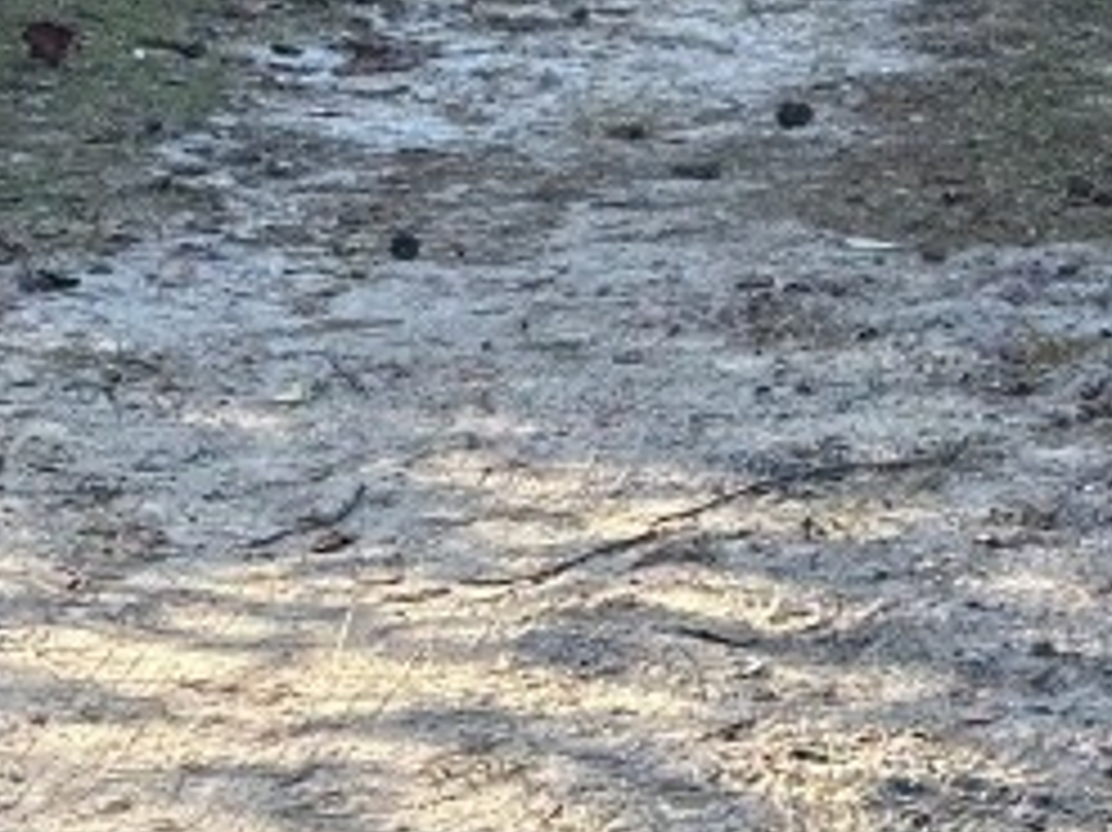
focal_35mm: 199
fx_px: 6390
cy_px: -441
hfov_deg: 9.7
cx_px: 1616
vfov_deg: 7.3
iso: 64
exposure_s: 1/444
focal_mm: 6.86
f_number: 1.78
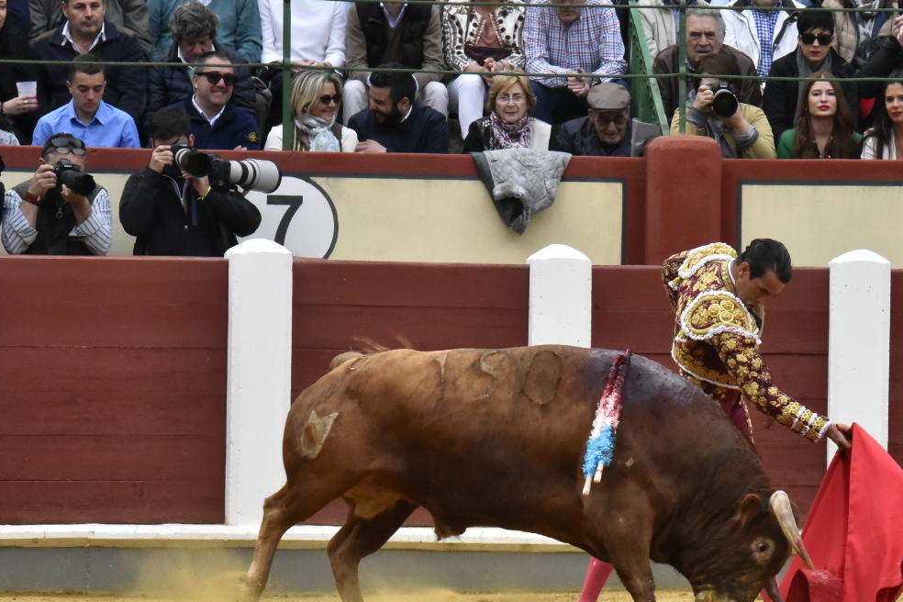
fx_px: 12390
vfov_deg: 2.8
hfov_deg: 4.2
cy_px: 333
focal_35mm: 494
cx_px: 707
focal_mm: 300
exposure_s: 1/800
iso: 6400
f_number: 18
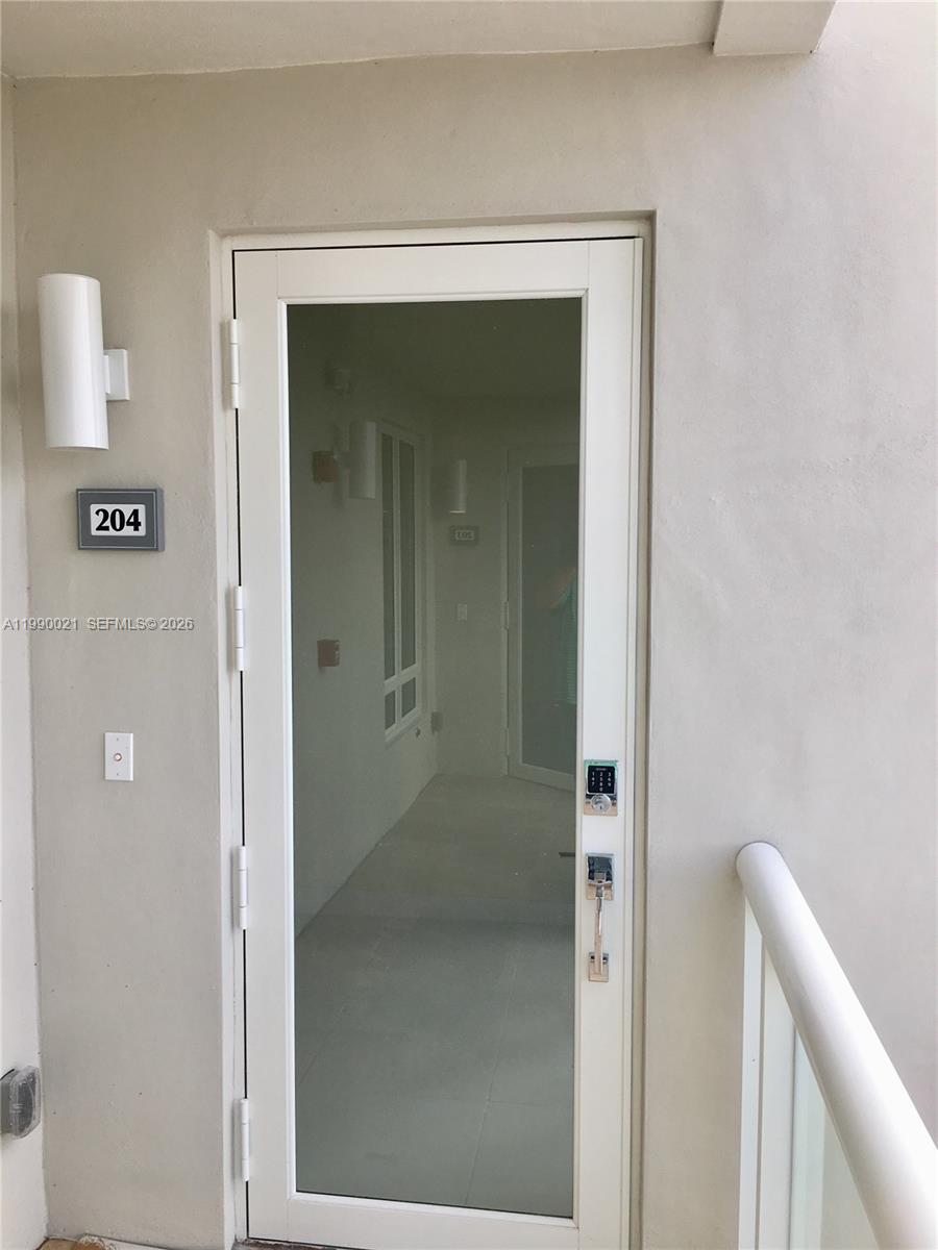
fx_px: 1048
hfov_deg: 48.2
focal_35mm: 29
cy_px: 625
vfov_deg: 61.7
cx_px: 469
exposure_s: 1/427
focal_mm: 4.15
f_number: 2.2
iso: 25
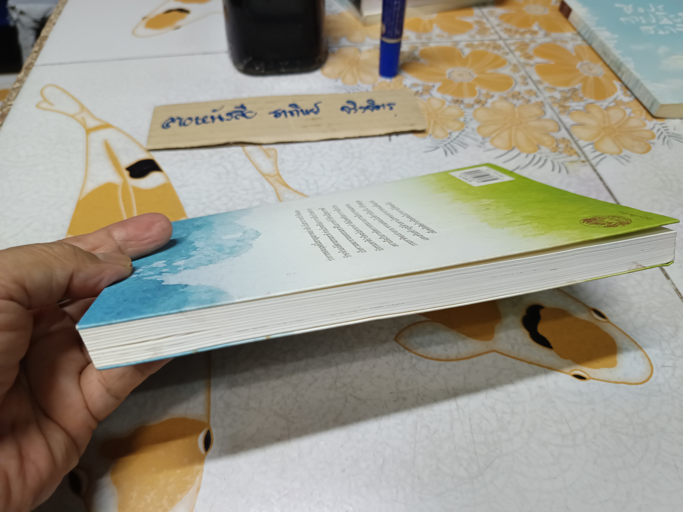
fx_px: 474
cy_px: 256
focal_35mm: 24
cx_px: 342
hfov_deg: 71.6
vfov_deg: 56.8
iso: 1142
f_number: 1.7
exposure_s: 1/33.3
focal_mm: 5.31
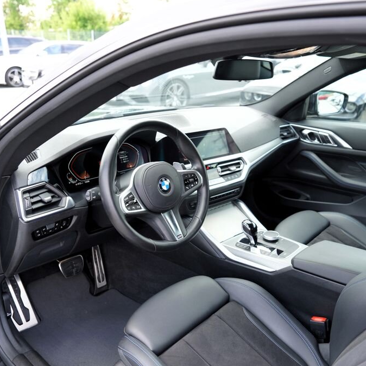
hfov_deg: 52.4
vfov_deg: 52.5
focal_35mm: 31
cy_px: 182
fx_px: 371
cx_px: 201
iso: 250
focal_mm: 24
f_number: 4
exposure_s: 1/160
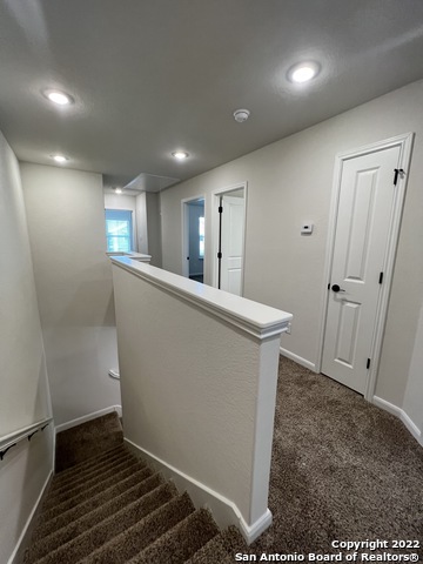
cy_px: 282
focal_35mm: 13
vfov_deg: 106.2
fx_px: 212
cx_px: 212
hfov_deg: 89.9
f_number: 1.8
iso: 250
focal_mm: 1.57
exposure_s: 1/120
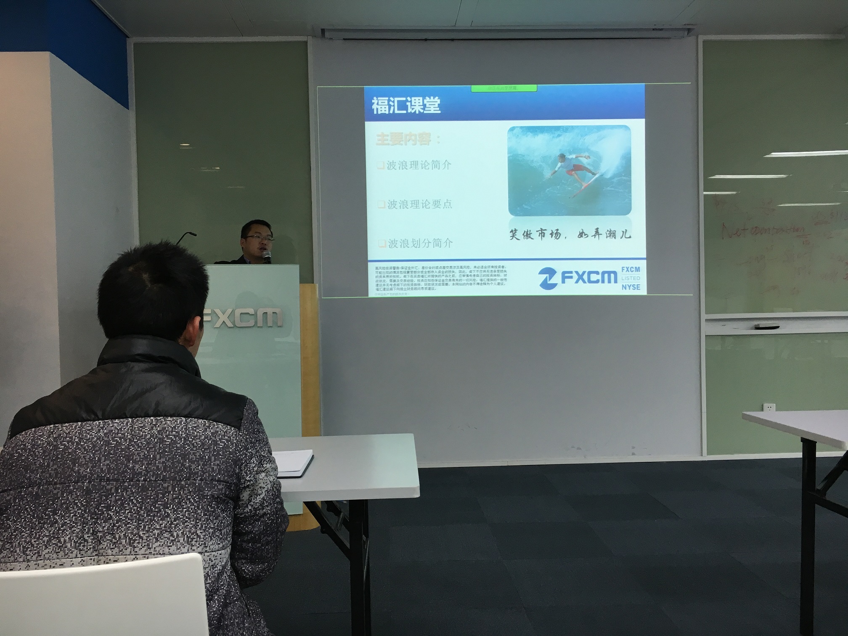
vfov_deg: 48.2
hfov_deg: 61.7
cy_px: 318
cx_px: 424
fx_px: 710
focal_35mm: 29
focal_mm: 4.15
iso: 64
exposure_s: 1/33
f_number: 2.2
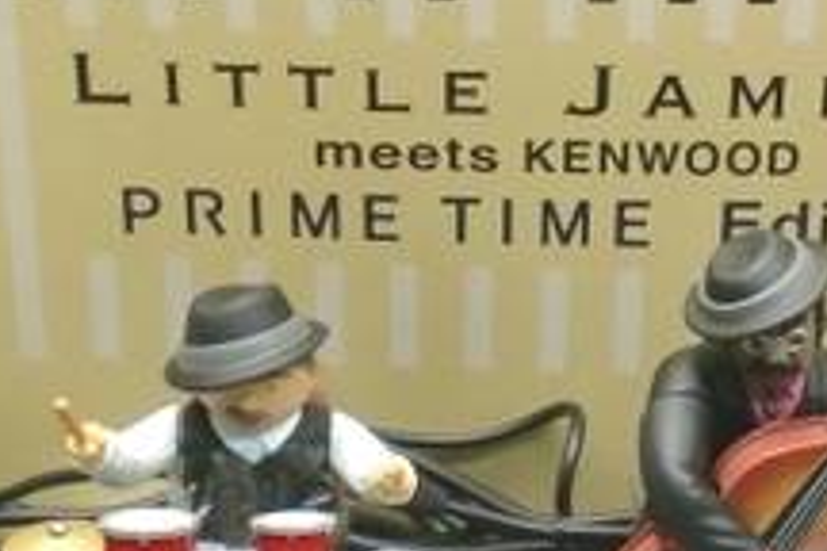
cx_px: 578
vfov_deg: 13.5
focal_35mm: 101
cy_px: 233
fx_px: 2320
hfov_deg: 20.1
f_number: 3.1
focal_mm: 6.3
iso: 400
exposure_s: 1/125
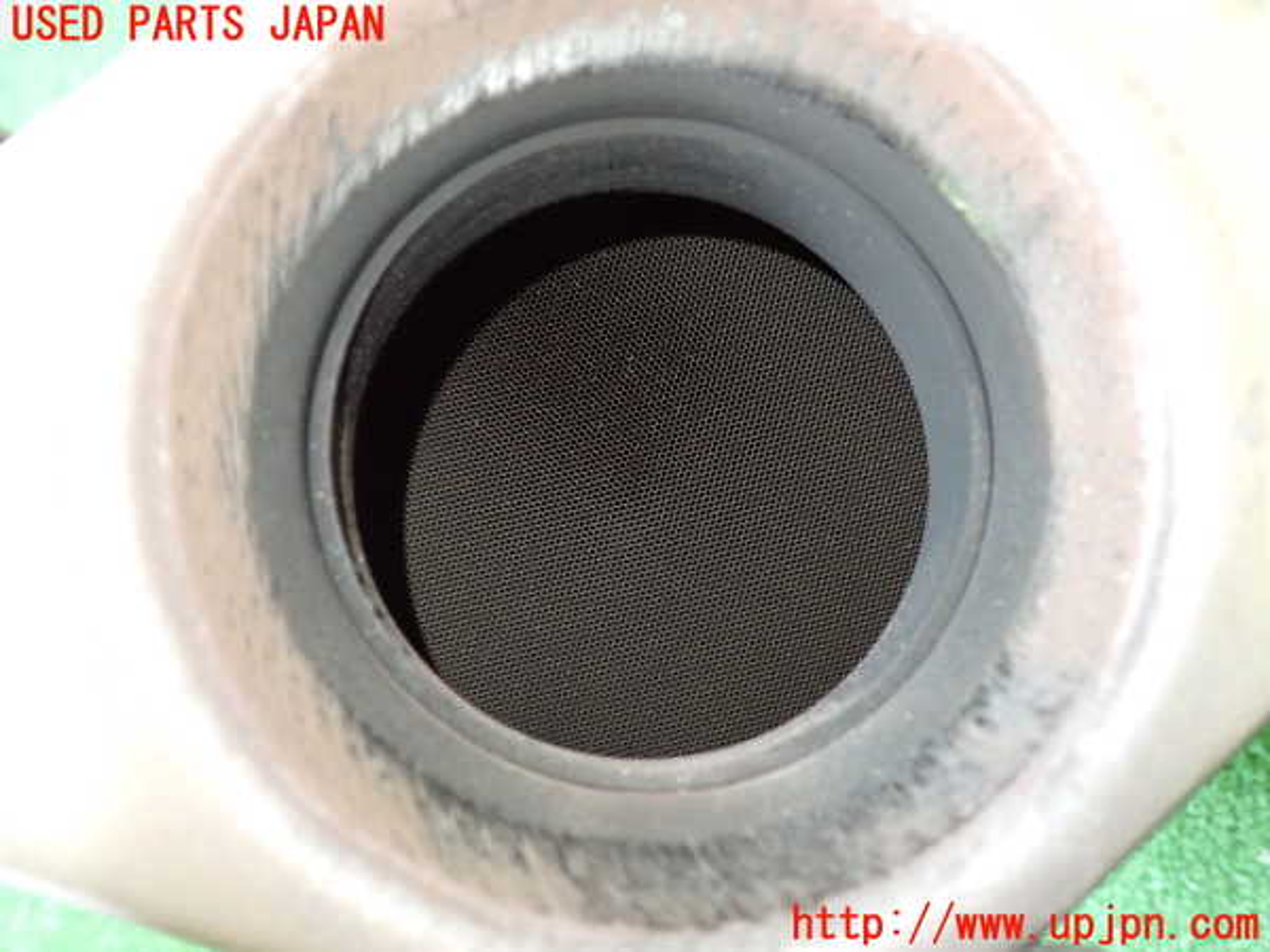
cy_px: 476
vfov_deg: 44.2
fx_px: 1174
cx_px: 635
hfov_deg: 56.8
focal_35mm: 32
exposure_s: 1/25
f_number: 2.4
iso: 800
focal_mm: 5.79
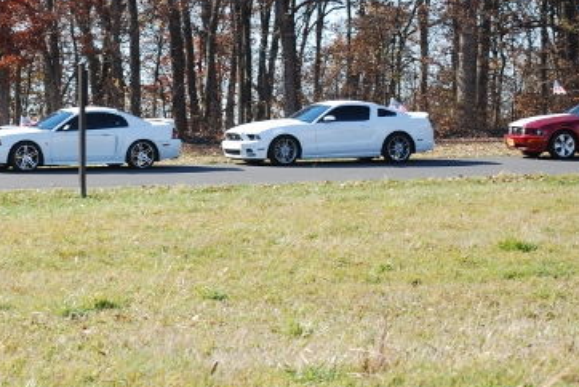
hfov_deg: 14.0
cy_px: 114
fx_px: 2348
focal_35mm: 146
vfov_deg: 9.4
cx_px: 139
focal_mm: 55
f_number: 5.6
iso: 100
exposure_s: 1/125
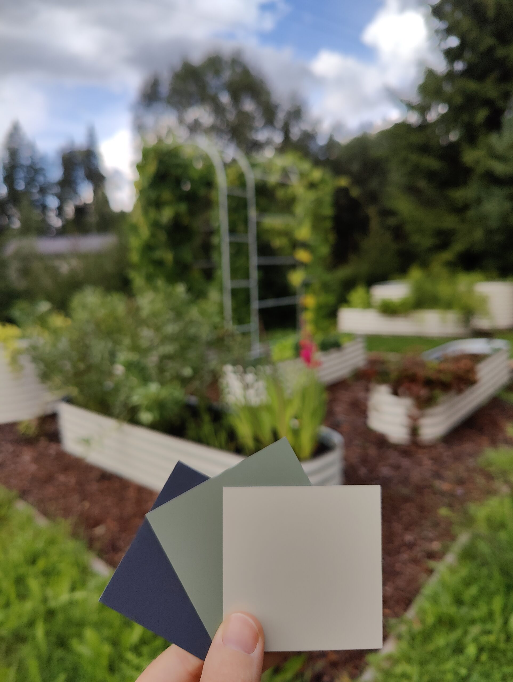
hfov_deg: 59.0
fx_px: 454
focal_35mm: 23
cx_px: 256
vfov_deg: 73.9
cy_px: 341
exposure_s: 1/1999
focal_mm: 6.06
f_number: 1.8
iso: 50
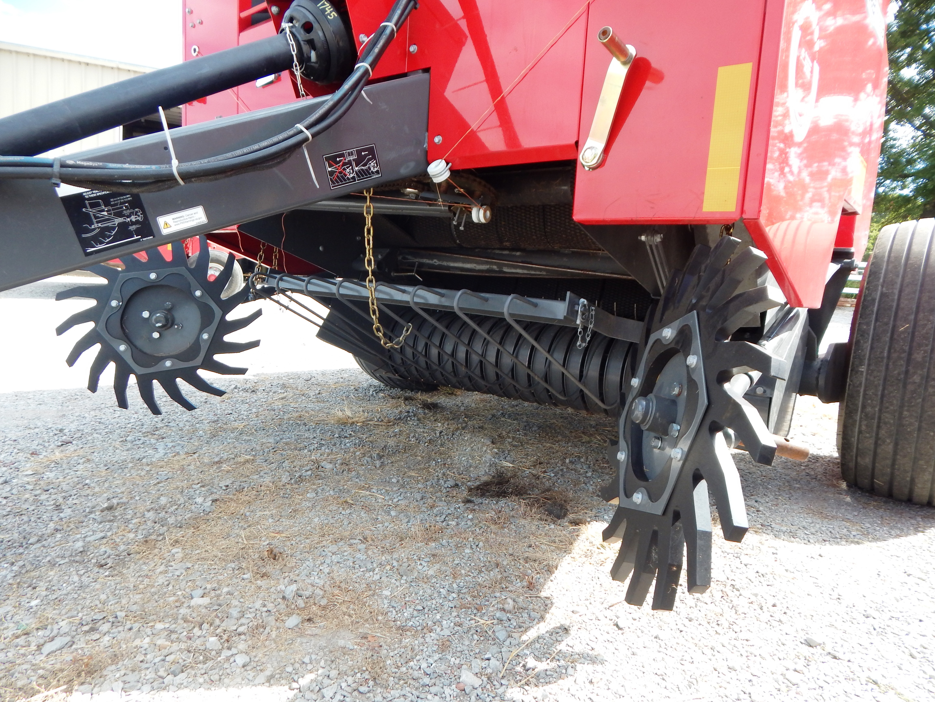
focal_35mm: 22
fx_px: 594
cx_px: 468
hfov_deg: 76.4
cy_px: 351
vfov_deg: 61.1
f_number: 3
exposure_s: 1/320
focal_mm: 4
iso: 125
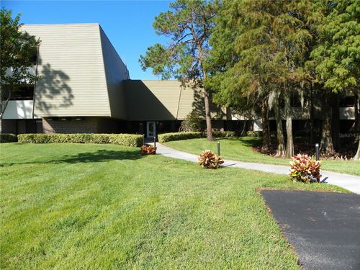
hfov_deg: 67.3
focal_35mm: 26
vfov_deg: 53.1
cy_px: 135
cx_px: 180
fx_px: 270
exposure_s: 1/250
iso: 64
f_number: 5
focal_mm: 4.6
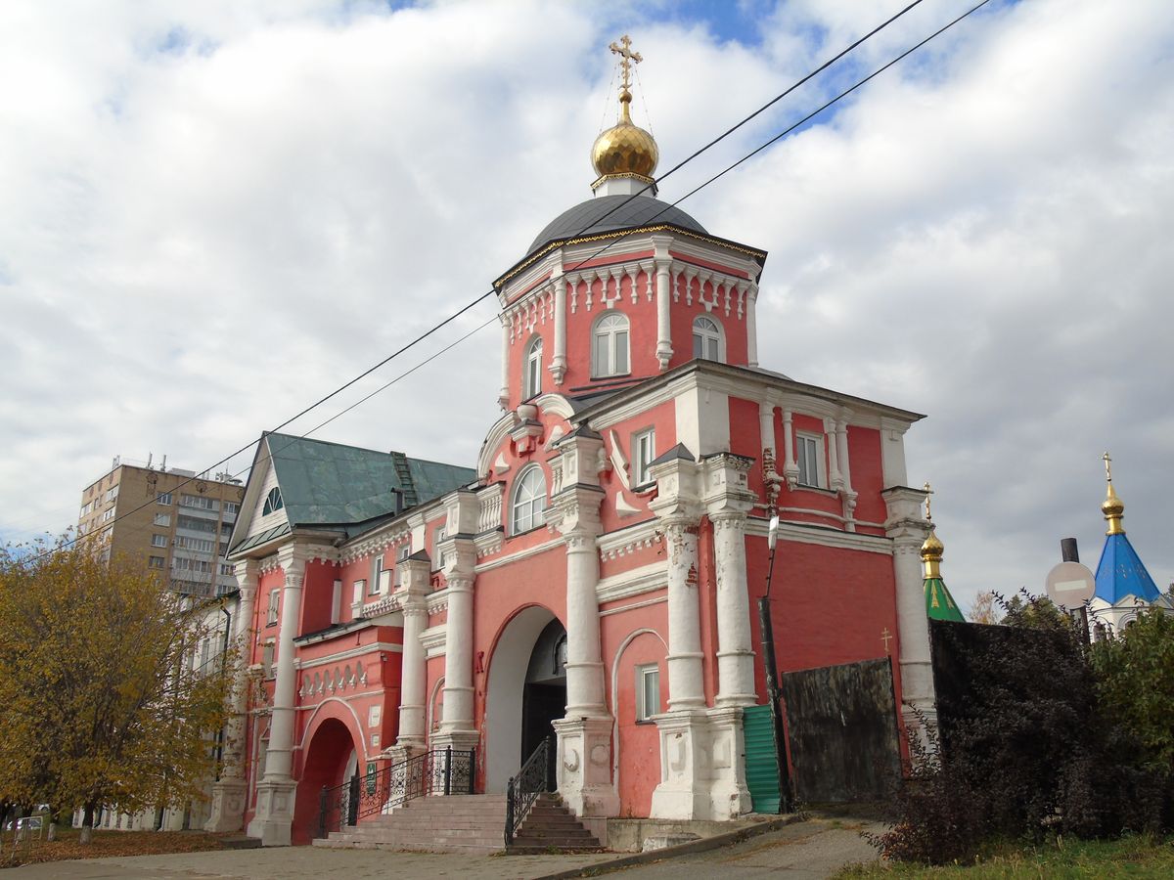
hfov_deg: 54.0
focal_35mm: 34
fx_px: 1153
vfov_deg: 41.8
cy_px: 440
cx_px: 587
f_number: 3.8
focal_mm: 6.1
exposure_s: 1/640
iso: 80
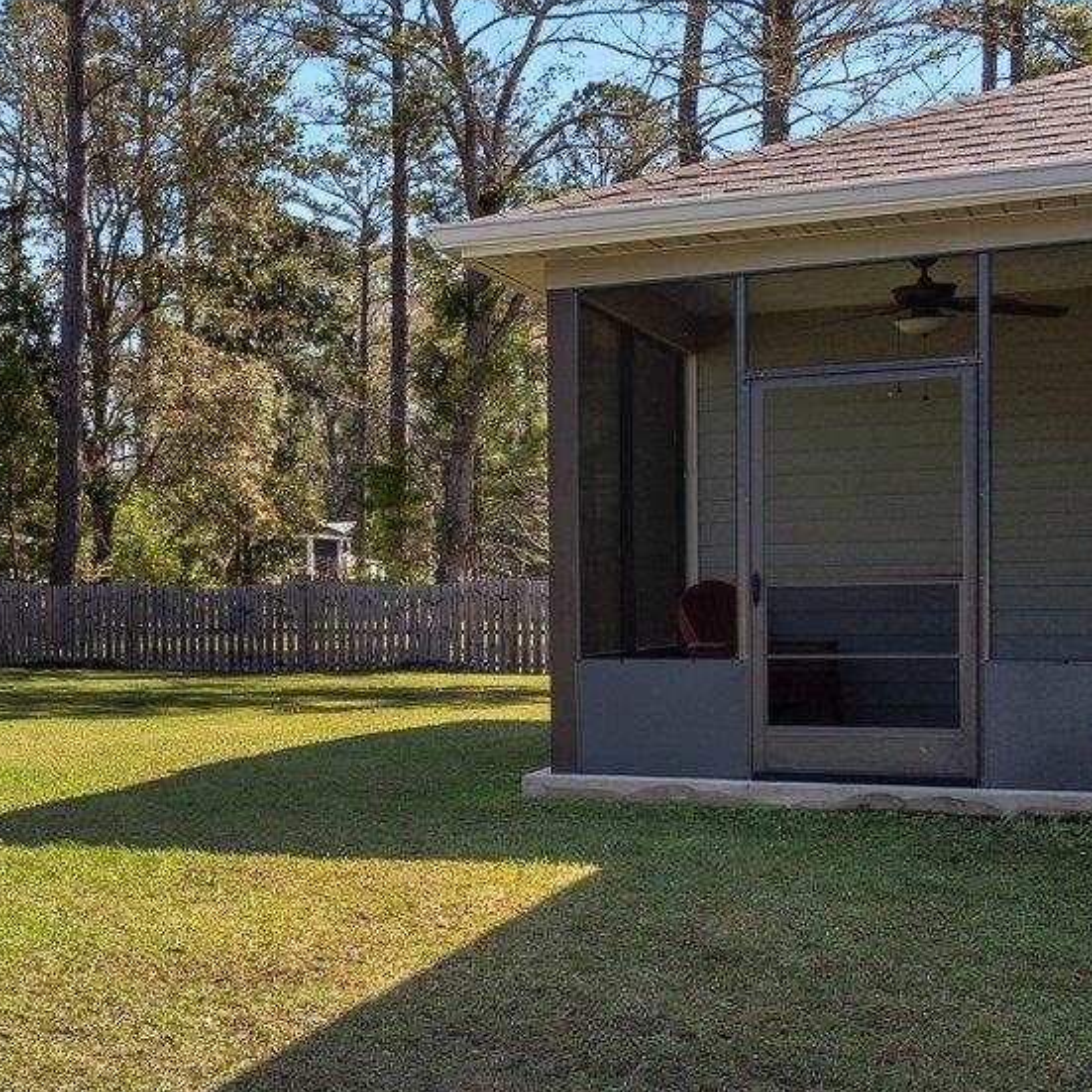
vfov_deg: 28.6
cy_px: 609
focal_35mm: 60
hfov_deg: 22.1
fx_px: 2141
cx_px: -666
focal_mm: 19
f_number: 9
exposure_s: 1/20
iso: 100
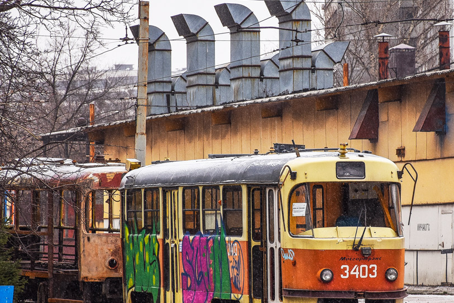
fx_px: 2922
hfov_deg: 8.9
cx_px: 273
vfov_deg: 5.9
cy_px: 172
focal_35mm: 232
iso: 320
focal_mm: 105
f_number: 5.6
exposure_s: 1/160
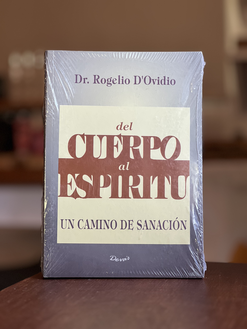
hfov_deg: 19.1
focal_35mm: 77
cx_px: 124
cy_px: 164
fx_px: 733
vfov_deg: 25.3
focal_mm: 9
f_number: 2.8
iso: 160
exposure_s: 1/40
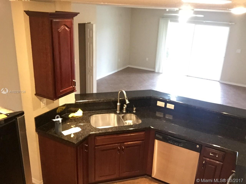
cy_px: 92
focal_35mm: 31
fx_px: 220
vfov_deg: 45.4
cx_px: 123
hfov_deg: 58.4
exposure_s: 1/30
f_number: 2.2
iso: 320
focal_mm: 2.65
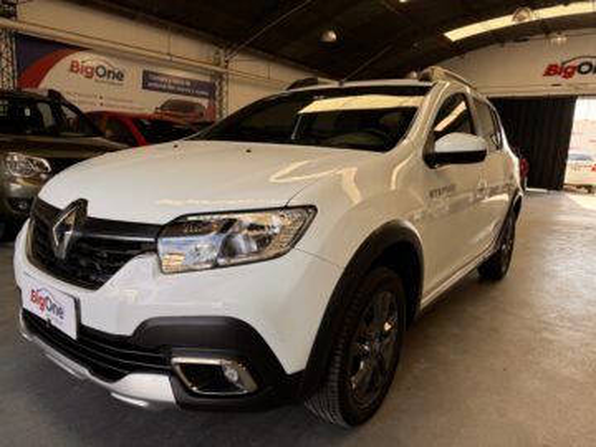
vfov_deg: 56.8
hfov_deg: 71.6
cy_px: 224
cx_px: 298
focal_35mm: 24
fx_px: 413
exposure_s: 1/358
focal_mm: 6.76
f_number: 1.78
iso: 80
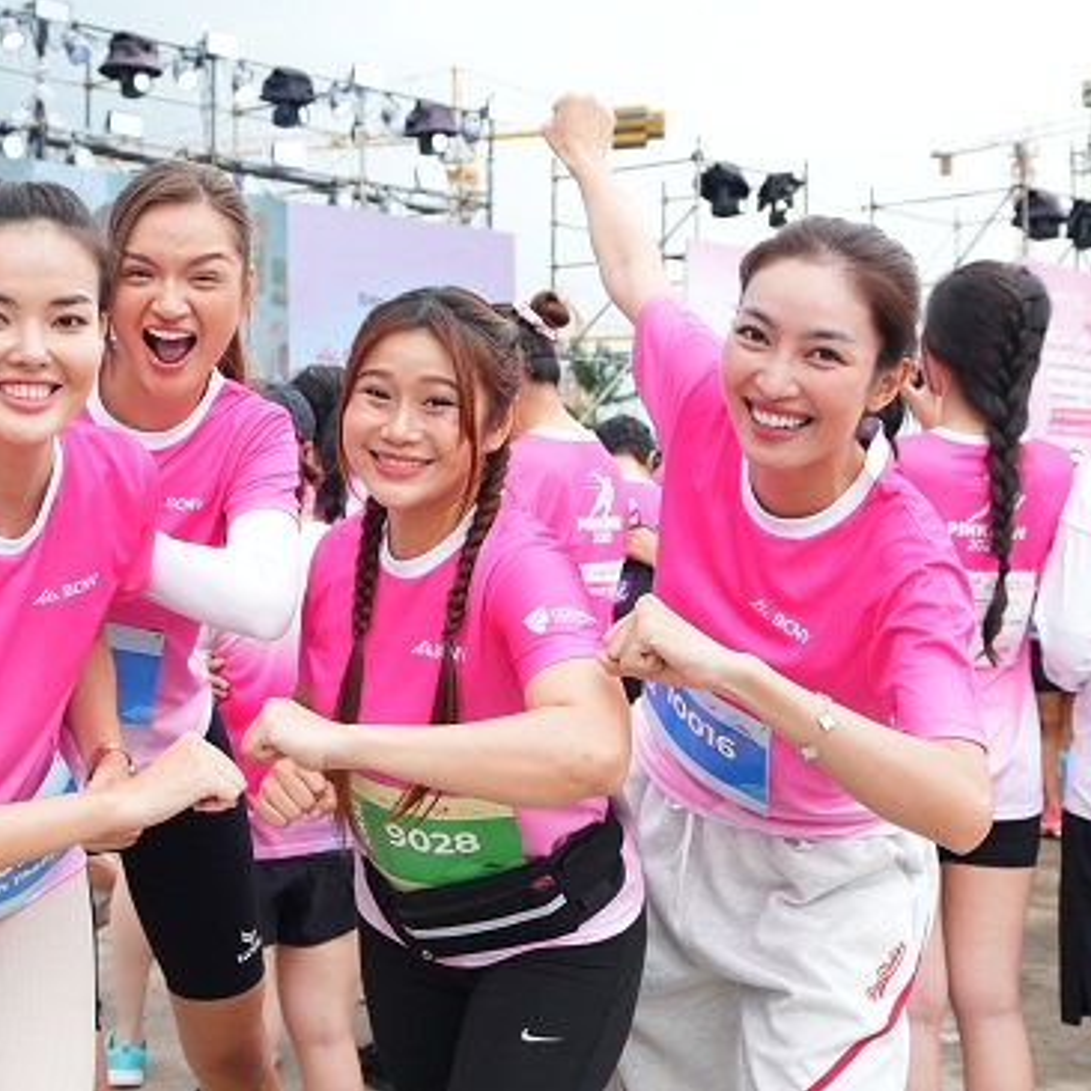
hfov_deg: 30.9
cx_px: 379
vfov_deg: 31.0
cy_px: 459
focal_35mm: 55
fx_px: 1961
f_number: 4
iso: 400
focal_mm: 25
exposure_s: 1/250
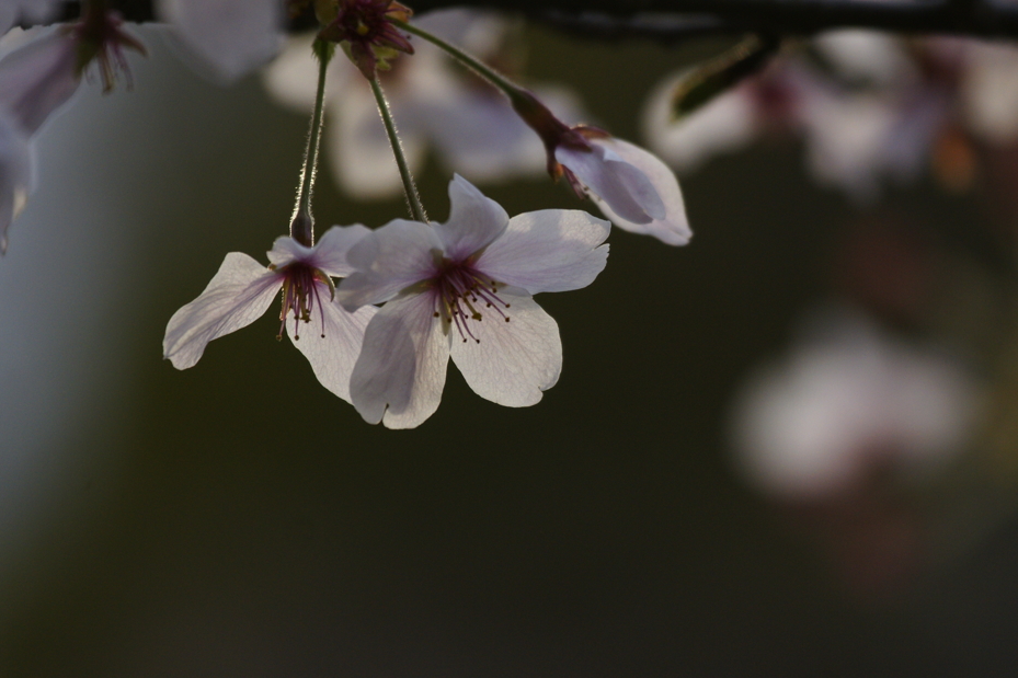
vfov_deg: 2.8
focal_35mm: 496
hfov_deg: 4.2
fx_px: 14022
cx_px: 538
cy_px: 353
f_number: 5.6
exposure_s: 1/640
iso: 400
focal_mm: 300
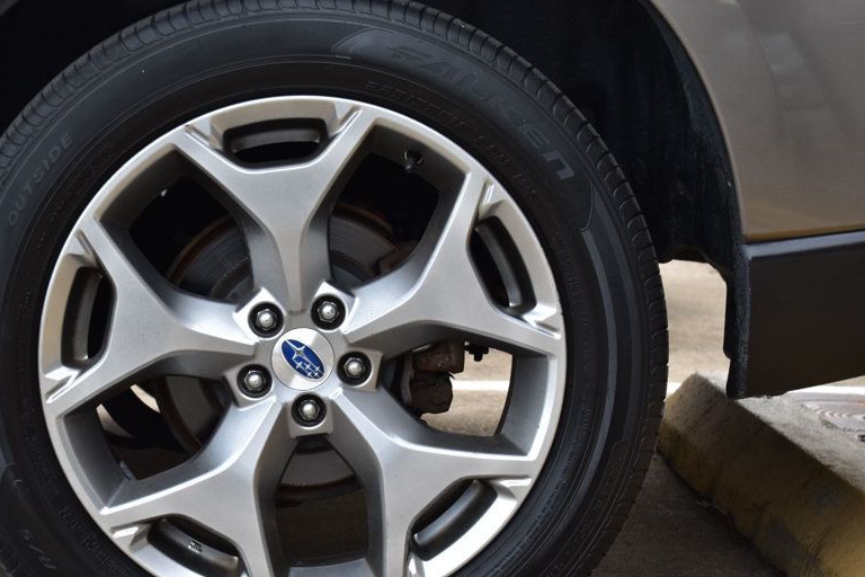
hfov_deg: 21.2
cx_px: 319
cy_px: 358
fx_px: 2306
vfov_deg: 14.2
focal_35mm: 96
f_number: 9
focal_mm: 48
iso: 400
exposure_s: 1/125
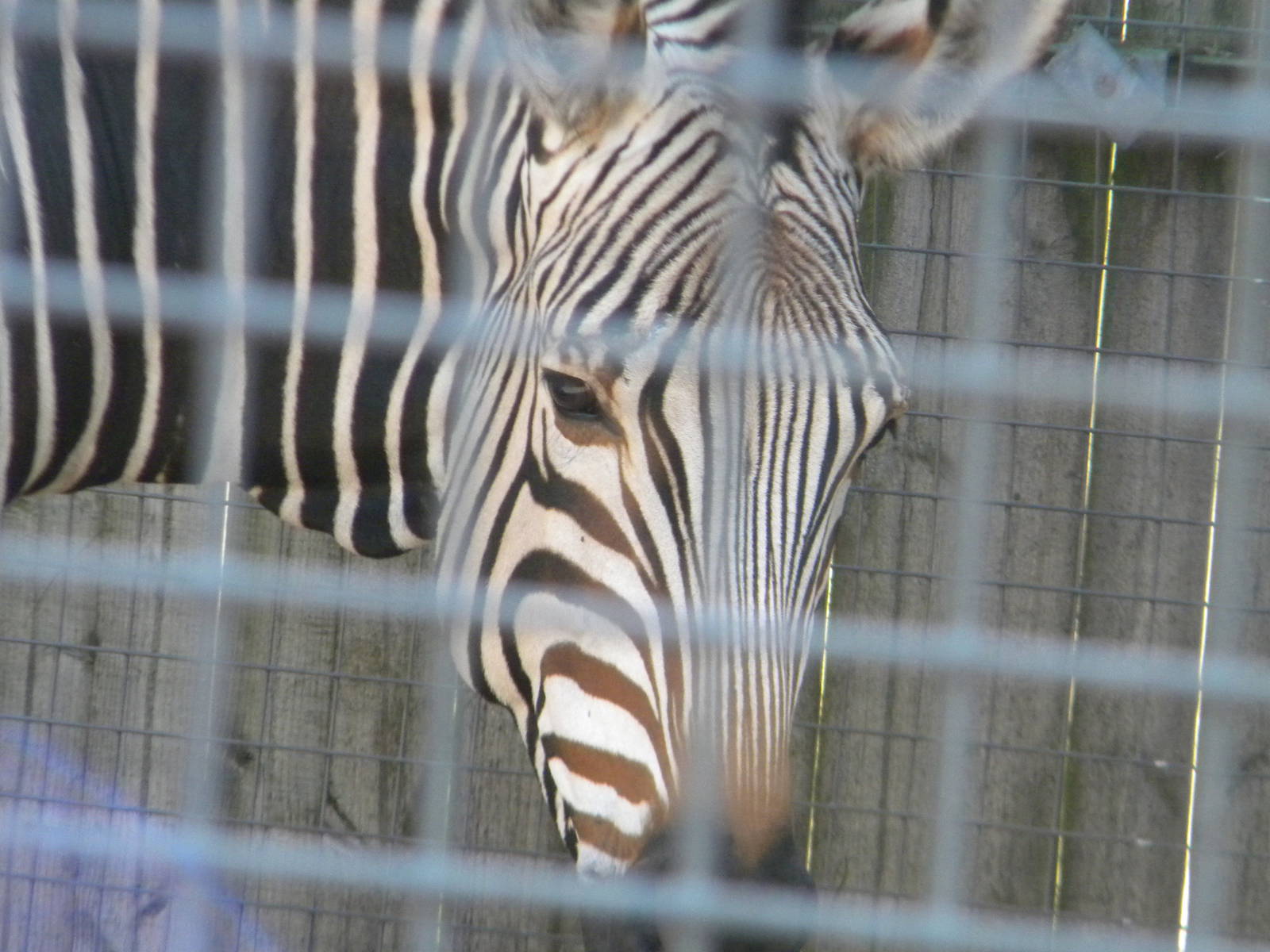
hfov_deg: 4.8
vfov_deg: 3.6
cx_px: 635
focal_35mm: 414
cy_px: 476
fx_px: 15189
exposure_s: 1/282
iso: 512
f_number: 5.4
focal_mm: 75
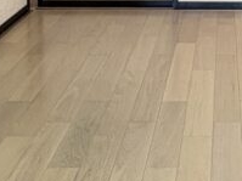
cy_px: -143
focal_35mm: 72
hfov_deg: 26.1
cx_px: 223
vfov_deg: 16.9
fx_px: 503
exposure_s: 1/60
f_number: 2.2
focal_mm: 2.22
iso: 250
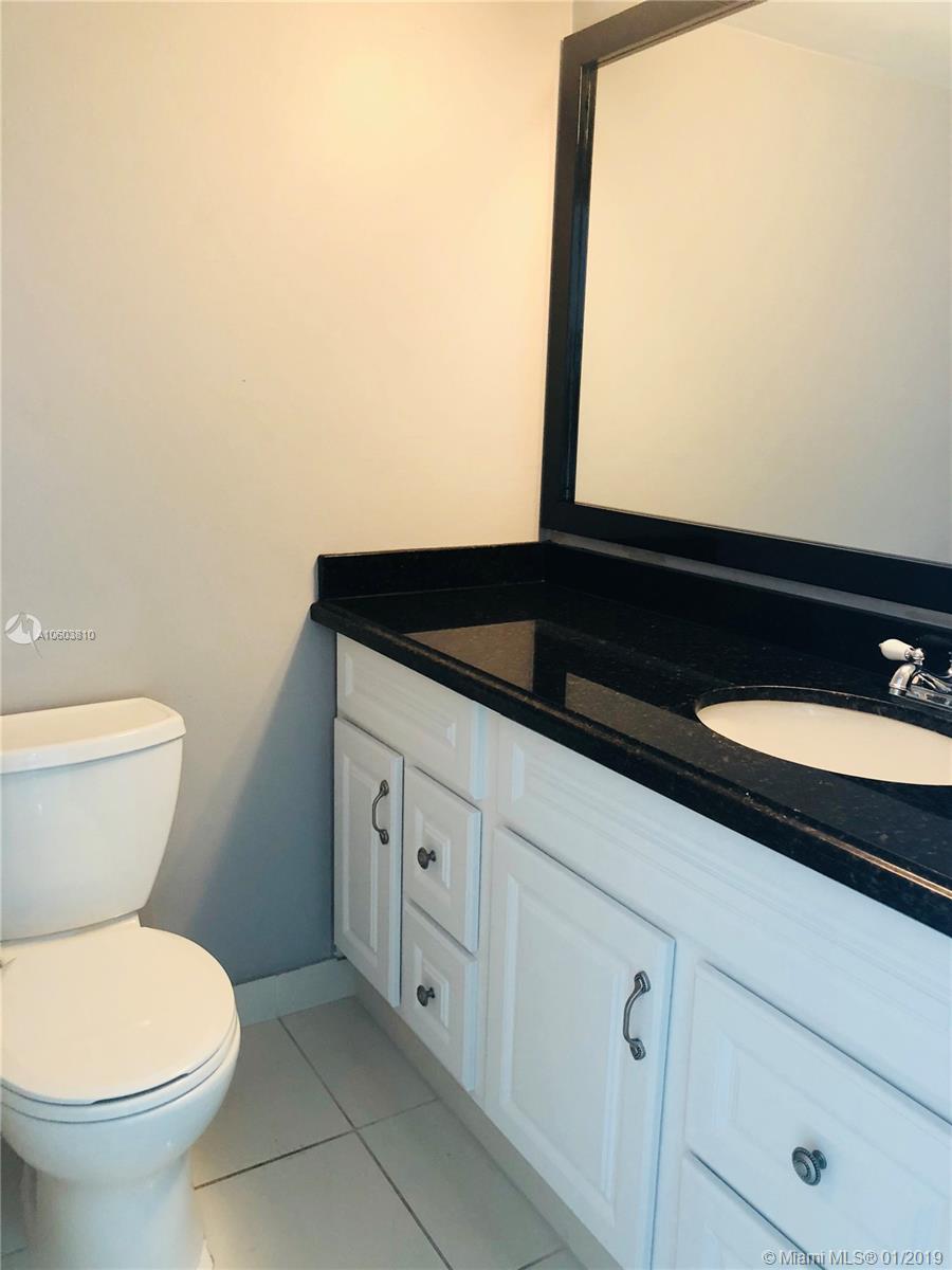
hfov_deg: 49.7
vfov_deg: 63.4
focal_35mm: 28
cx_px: 476
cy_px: 635
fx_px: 1027
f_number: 1.8
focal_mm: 4
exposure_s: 1/15
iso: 40
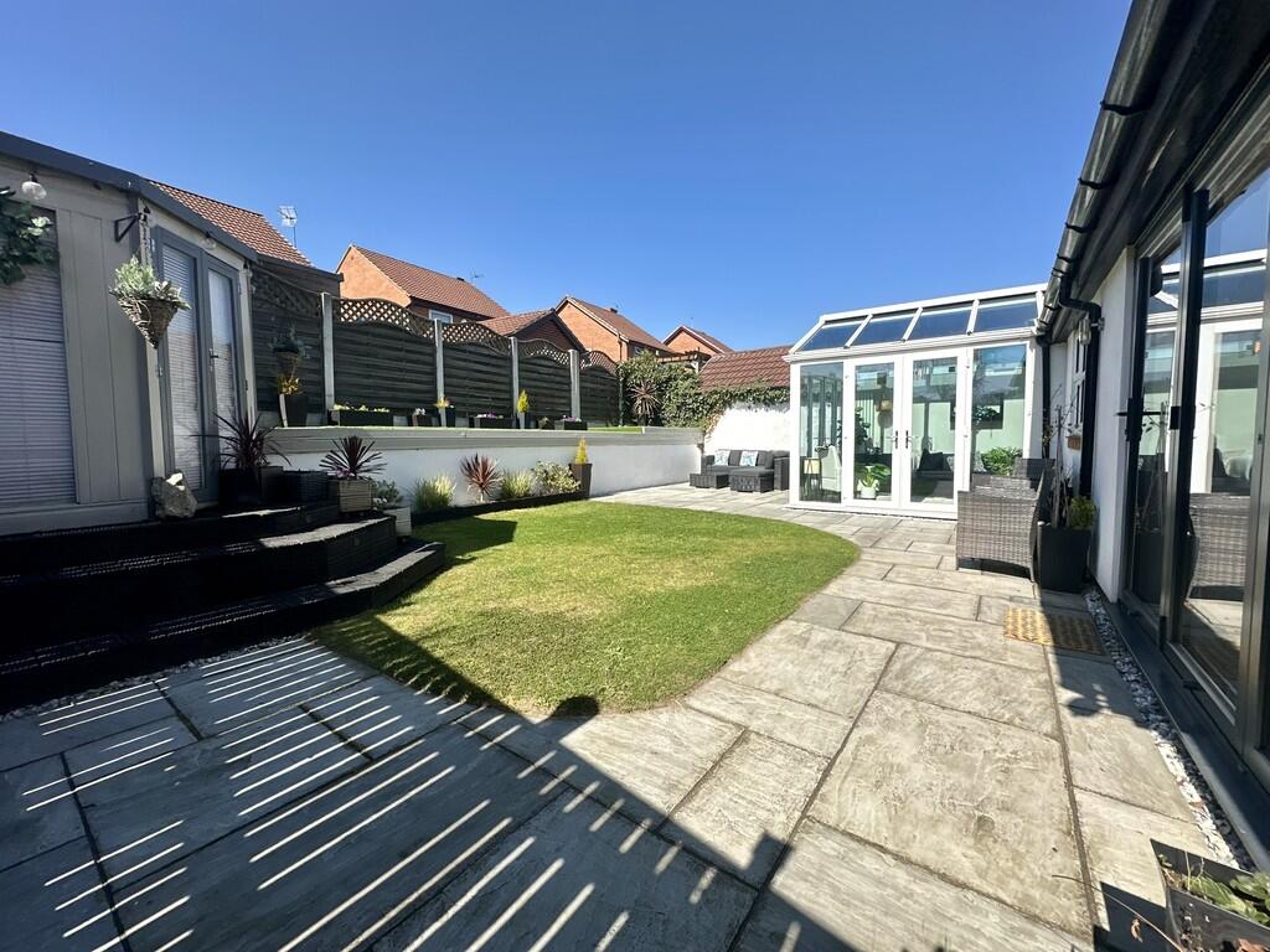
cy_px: 476
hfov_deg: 102.1
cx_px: 635
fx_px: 514
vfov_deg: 85.7
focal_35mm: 14
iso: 50
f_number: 2.2
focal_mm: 2.22
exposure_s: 1/1855
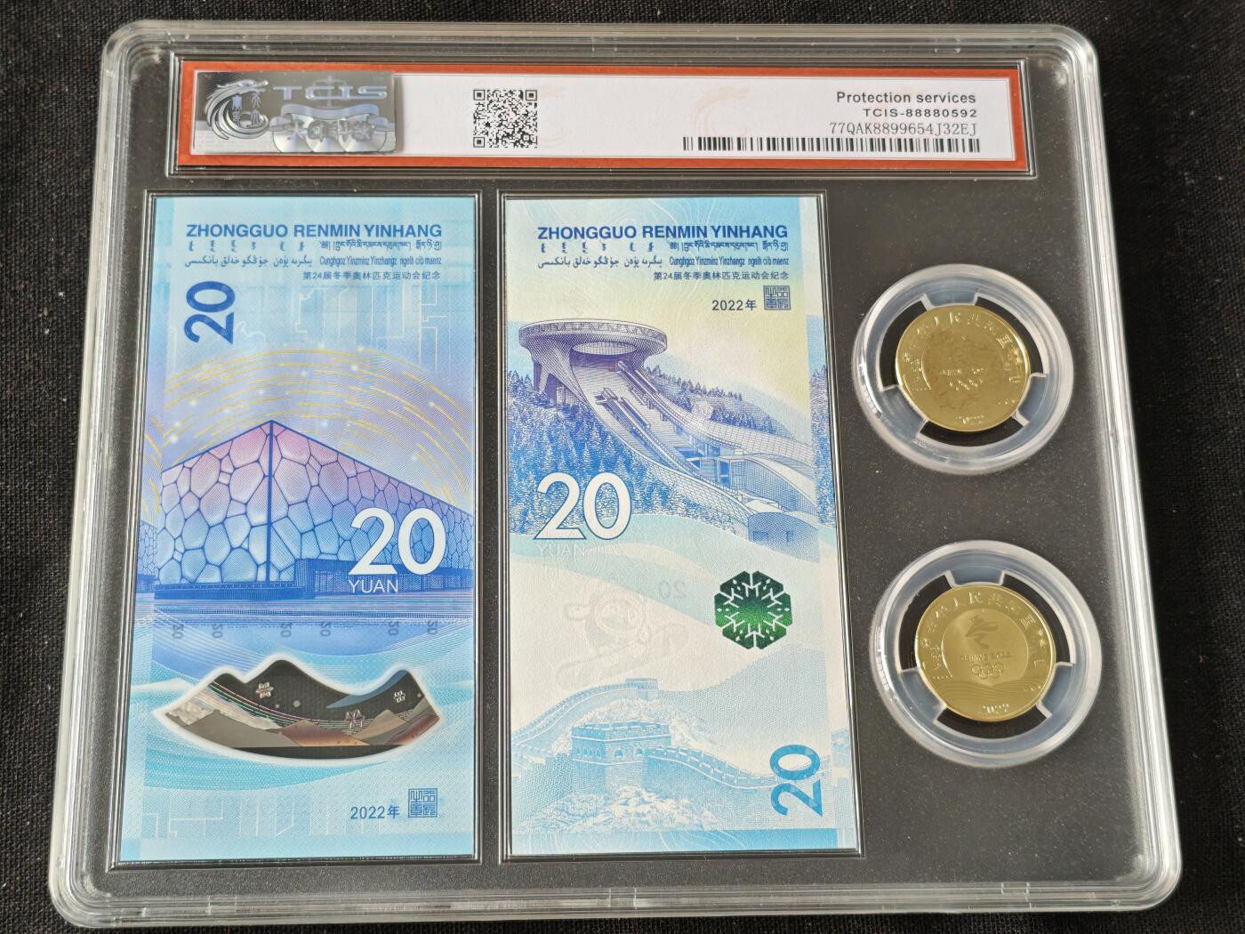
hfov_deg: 35.5
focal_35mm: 54
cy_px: 467
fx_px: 1942
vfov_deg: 27.0
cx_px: 622
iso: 50
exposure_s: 1/159
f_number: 1.5
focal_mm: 4.94
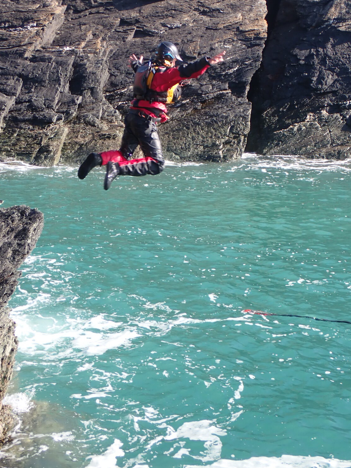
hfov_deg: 25.2
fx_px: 784
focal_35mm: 58
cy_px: 226
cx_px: 175
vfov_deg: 33.2
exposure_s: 1/160
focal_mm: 9.65
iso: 100
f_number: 4.5
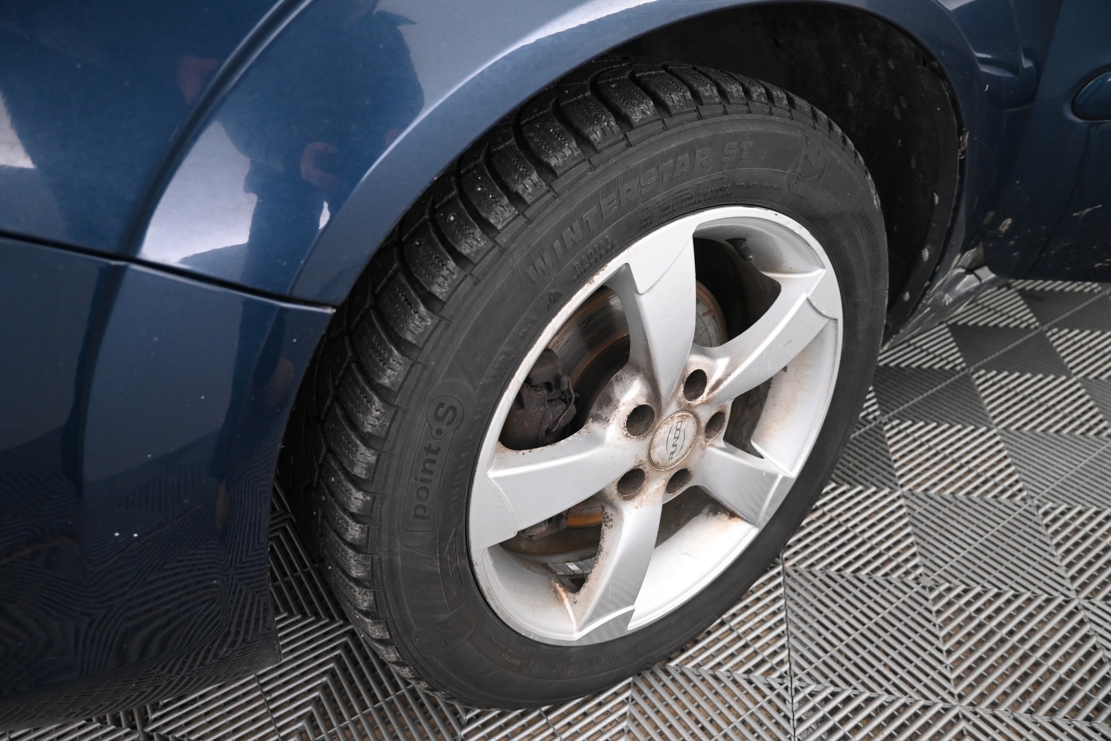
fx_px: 741
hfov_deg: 73.7
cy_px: 370
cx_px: 556
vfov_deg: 53.1
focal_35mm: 24
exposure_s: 1/25
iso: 1400
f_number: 3.5
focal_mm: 16
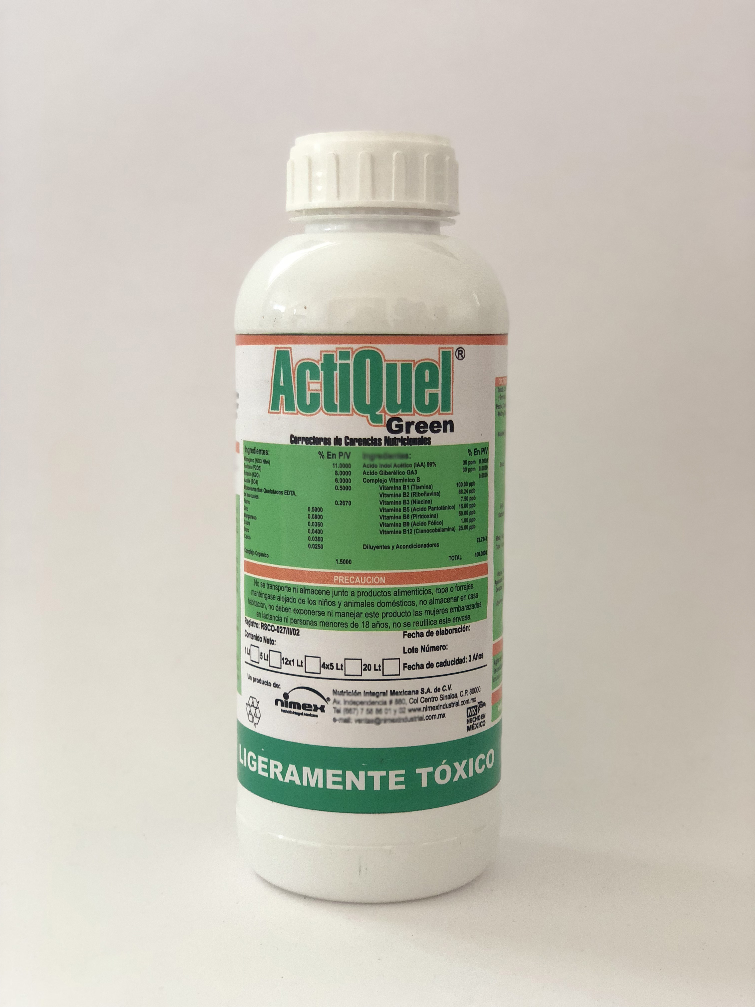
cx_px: 378
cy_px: 504
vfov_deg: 36.8
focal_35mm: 52
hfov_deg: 28.0
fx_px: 1512
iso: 80
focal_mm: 6
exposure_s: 1/40
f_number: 2.4
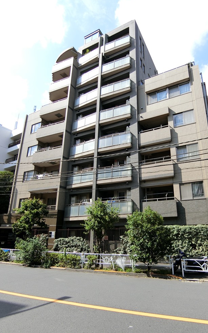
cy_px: 171
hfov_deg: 56.9
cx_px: 125
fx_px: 190
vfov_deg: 82.3
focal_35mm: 21
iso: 80
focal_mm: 4.06
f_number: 2.7
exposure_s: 1/800
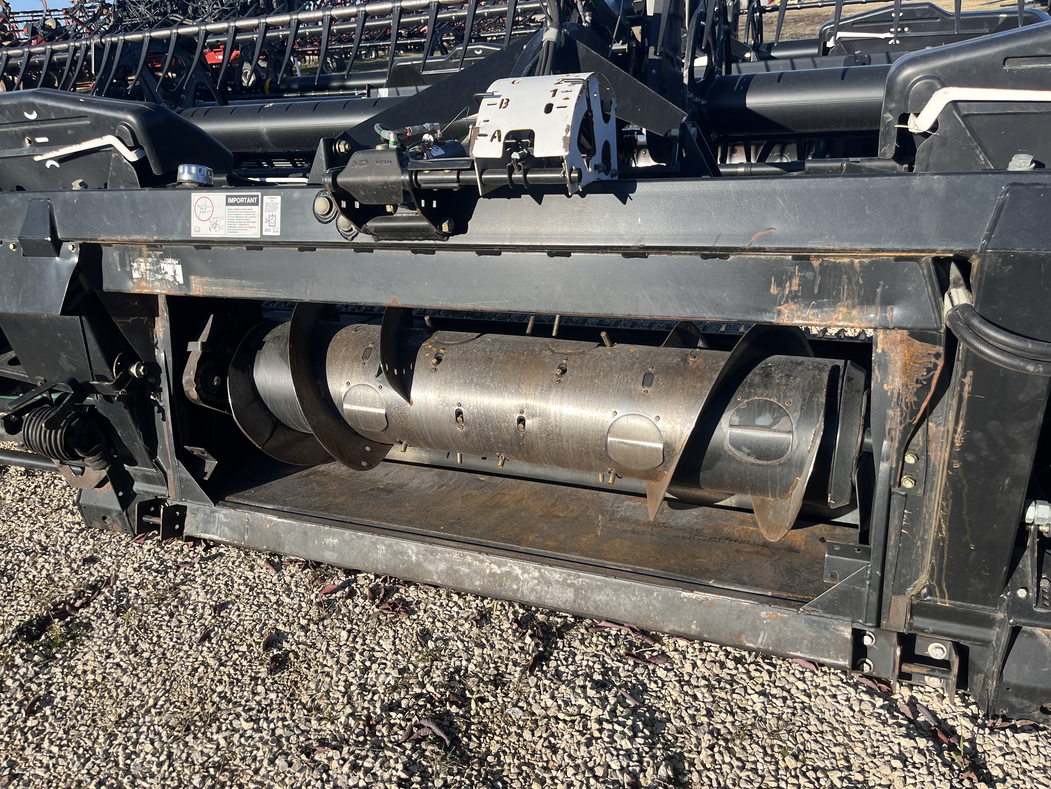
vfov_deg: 53.1
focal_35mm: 26
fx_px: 789
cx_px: 526
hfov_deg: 67.3
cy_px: 394
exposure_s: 1/2309
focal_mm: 5.1
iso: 50
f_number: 1.6
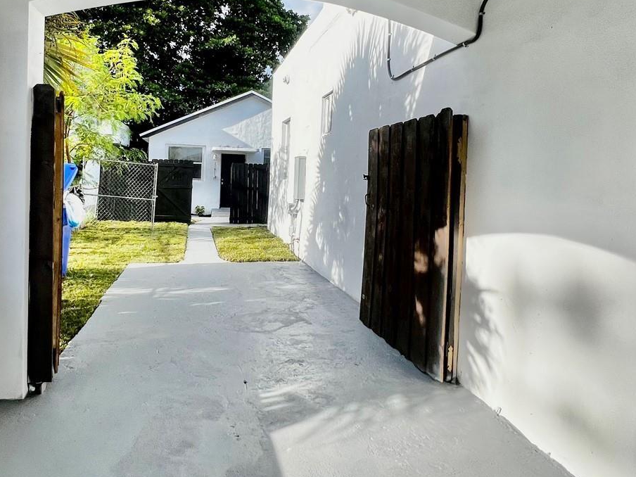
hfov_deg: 73.1
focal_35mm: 23
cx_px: 255
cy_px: 187
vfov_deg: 58.3
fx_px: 423
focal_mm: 1.57
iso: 32
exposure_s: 1/911
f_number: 1.8
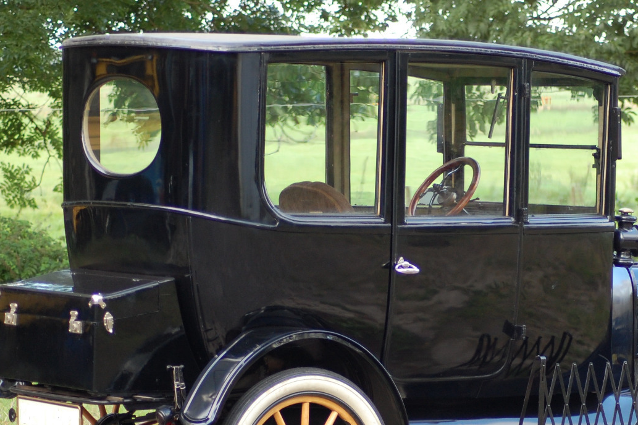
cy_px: 270
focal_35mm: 217
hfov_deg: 9.5
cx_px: 445
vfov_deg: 6.3
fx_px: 3843
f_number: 4.2
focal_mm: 92
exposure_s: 1/125
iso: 400
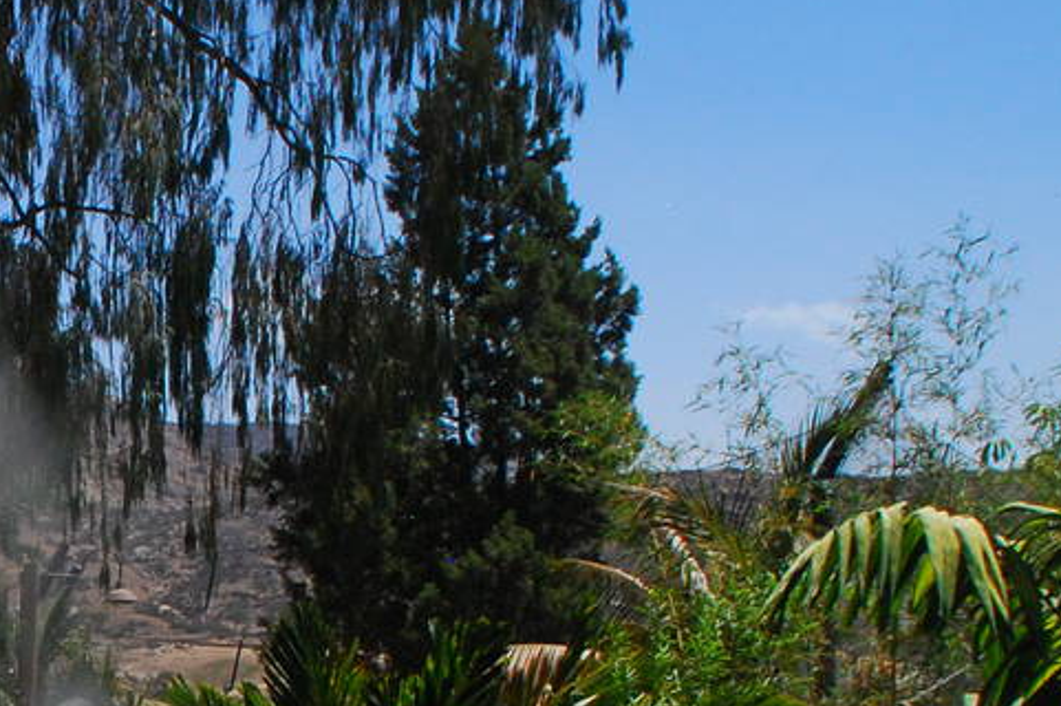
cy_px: 729
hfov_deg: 20.9
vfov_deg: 14.9
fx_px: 2651
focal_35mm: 90
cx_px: -251
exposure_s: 1/640
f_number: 13
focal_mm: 18
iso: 500
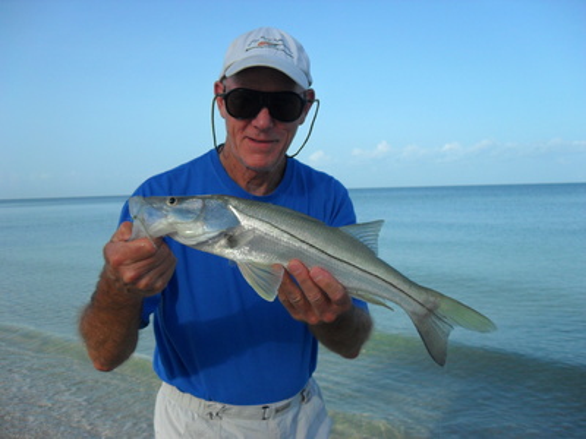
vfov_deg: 40.7
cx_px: 293
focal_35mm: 35
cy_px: 220
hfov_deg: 52.6
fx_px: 593
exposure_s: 1/125
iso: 100
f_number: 8.9
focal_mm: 6.2
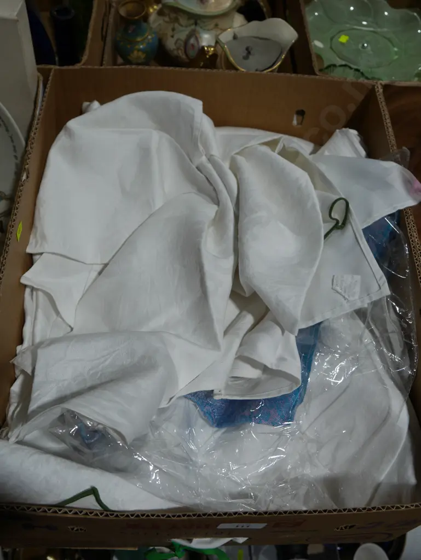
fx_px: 583
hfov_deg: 39.7
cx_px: 210
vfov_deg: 51.3
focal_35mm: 36
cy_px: 280
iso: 200
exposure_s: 1/160
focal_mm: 18
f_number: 5
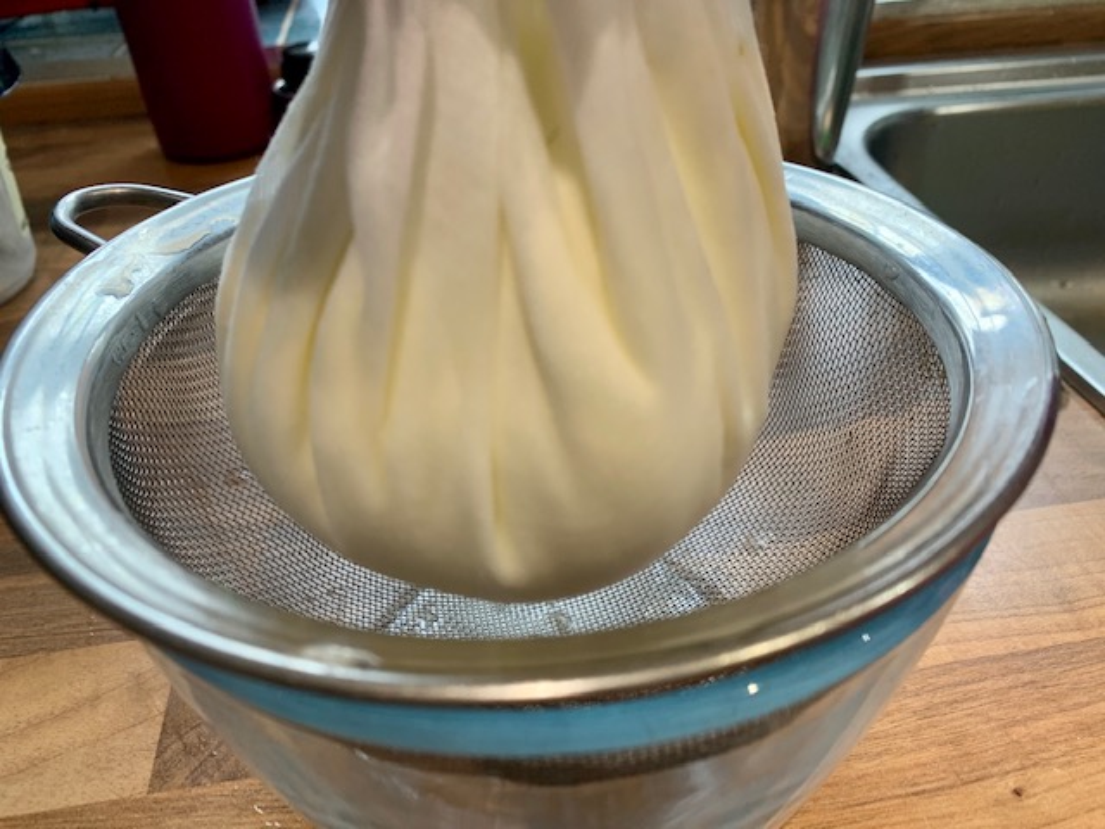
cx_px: 552
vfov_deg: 53.1
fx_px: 830
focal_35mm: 26
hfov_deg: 67.3
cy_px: 414
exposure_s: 1/50
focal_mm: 4.25
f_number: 1.8
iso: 80
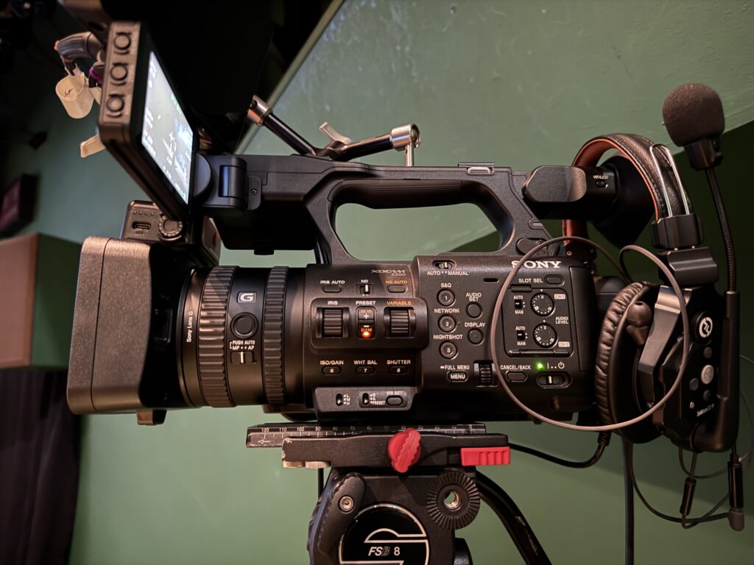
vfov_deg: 56.8
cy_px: 282
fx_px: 523
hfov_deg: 71.6
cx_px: 377
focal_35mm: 24
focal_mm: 6.76
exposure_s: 1/9
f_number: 1.78
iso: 1250
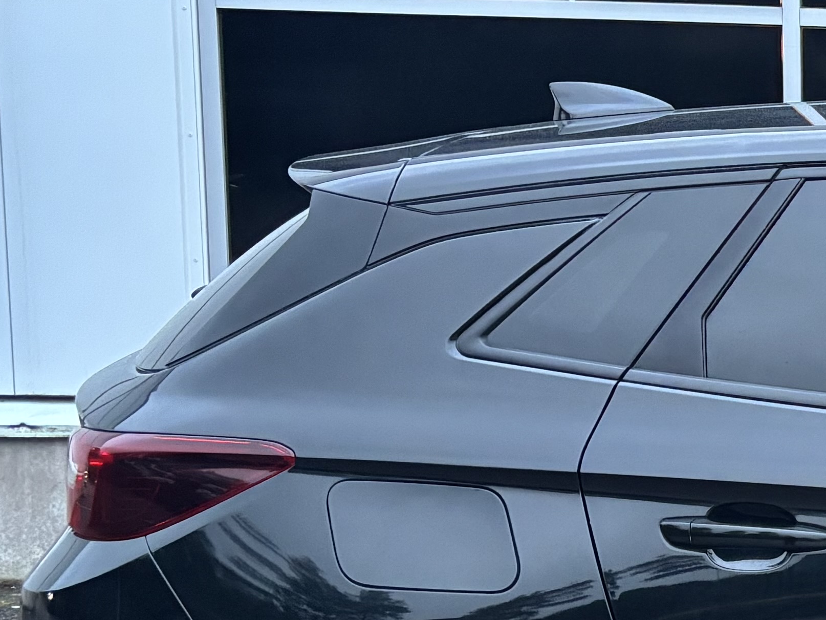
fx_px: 2196
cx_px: 1310
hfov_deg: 18.4
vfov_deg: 16.0
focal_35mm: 92
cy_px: 413
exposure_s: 1/50
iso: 400
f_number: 1.6
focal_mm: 5.96
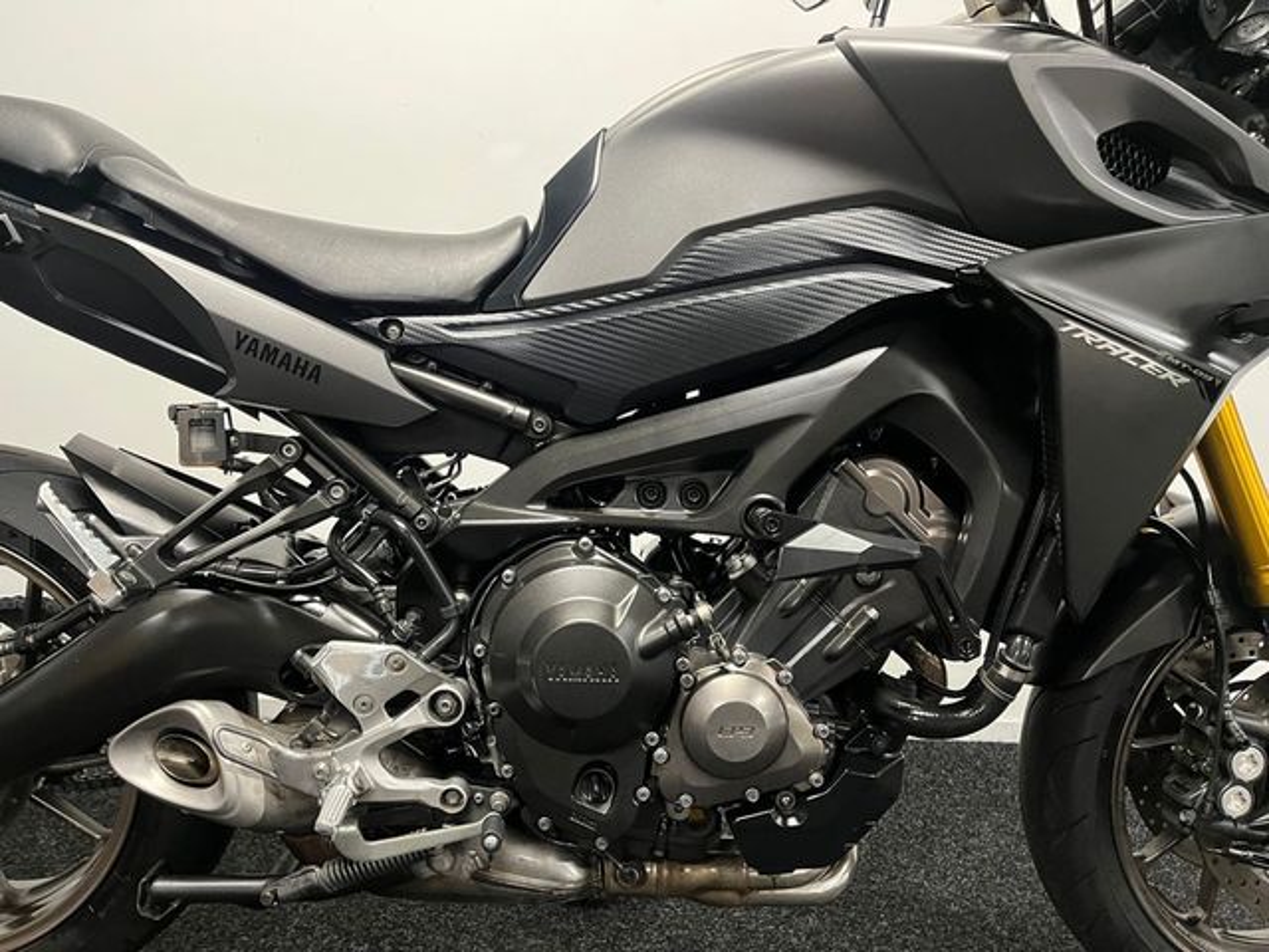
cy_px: 476
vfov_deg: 53.1
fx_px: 953
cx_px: 634
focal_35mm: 26
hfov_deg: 67.3
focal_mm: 5.1
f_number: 1.6
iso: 400
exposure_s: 1/50
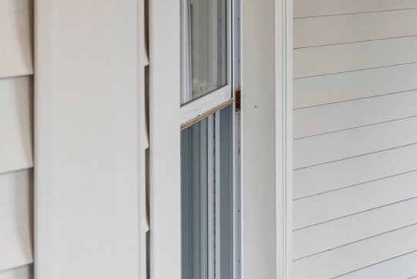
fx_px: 1541
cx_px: 680
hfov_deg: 14.1
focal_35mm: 133
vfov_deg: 10.1
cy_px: -86
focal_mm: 35
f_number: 8
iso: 800
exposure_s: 1/200
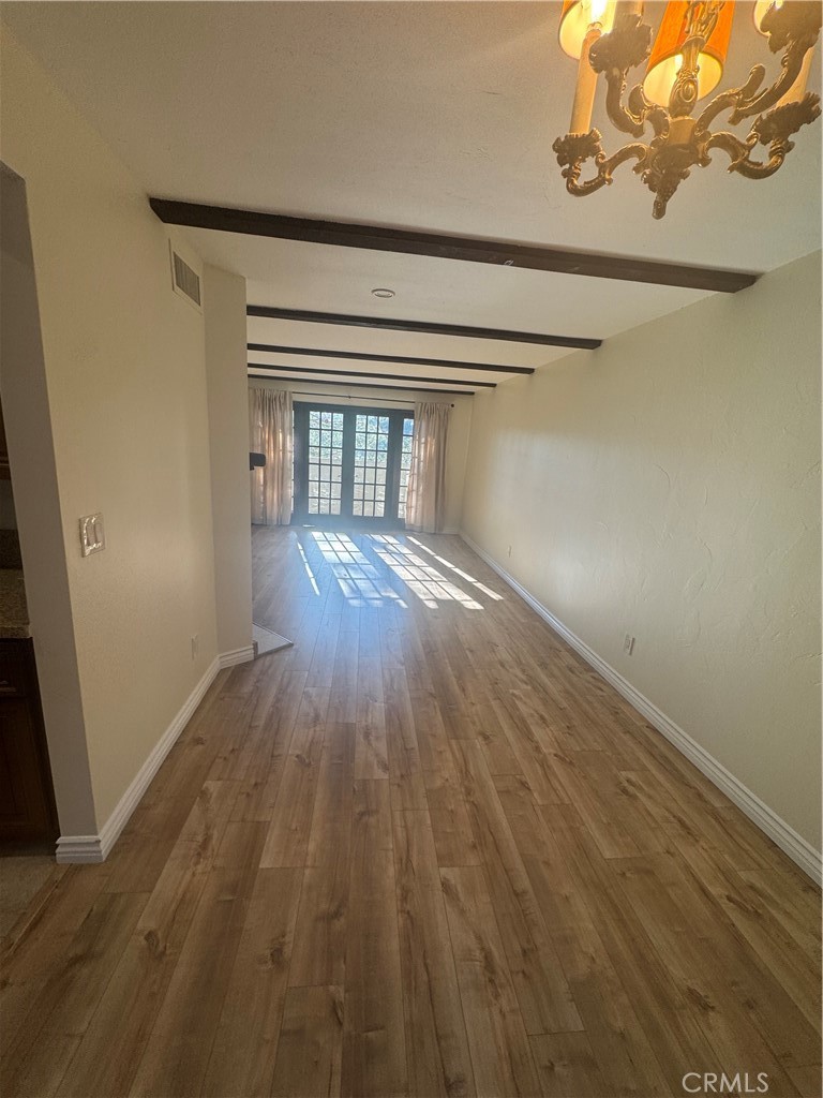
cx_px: 412
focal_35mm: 14
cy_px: 549
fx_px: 444
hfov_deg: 85.7
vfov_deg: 102.1
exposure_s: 1/120
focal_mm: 2.22
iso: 64
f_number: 2.2
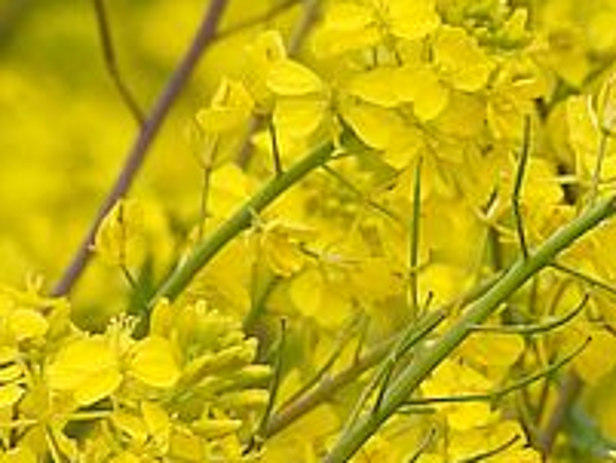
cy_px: 156
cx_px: 683
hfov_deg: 1.0
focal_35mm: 1992
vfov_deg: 0.7
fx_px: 35469
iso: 100
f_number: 5
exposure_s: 1/640
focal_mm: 89.2
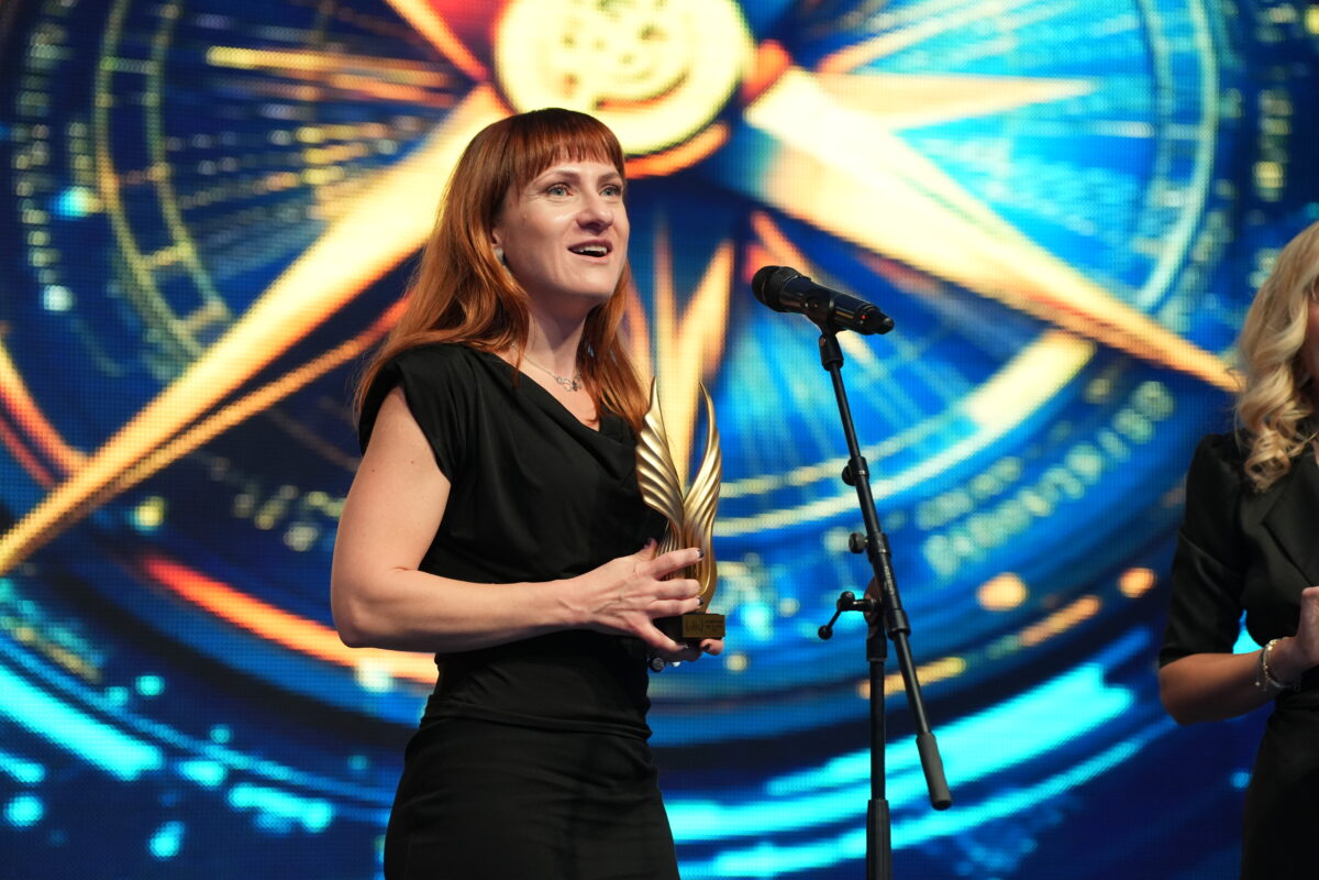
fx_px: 5495
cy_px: 440
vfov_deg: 9.1
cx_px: 660
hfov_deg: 13.7
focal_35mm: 150
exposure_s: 1/160
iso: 3200
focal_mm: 150
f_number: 4
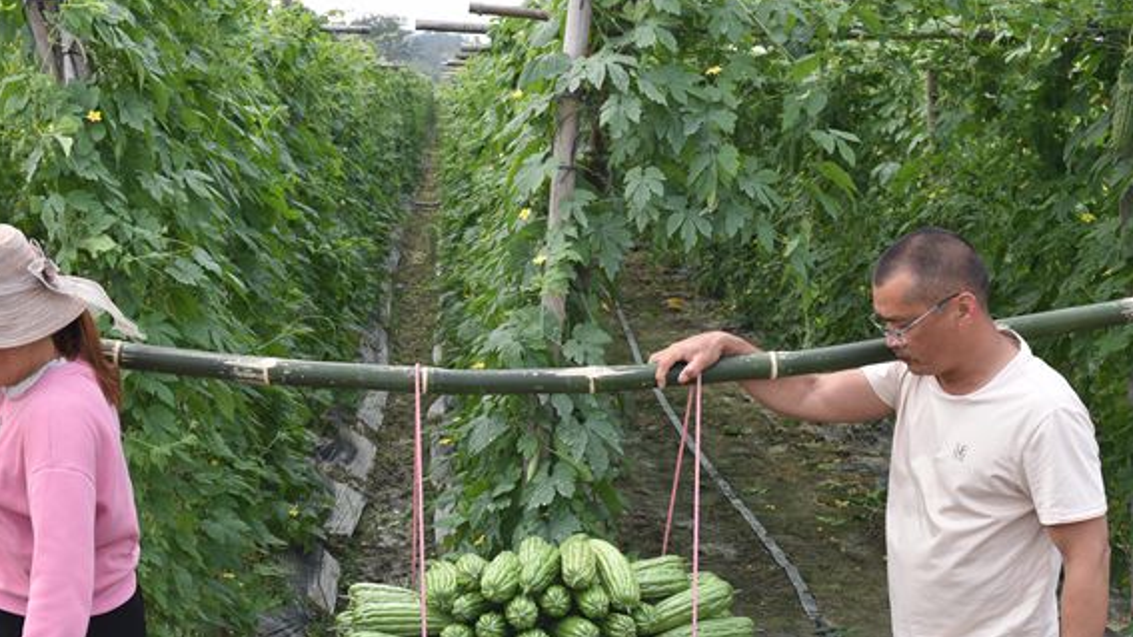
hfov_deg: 32.3
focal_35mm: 65
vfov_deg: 18.5
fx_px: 1953
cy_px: 447
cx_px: 496
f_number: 8
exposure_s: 1/250
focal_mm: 44
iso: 320
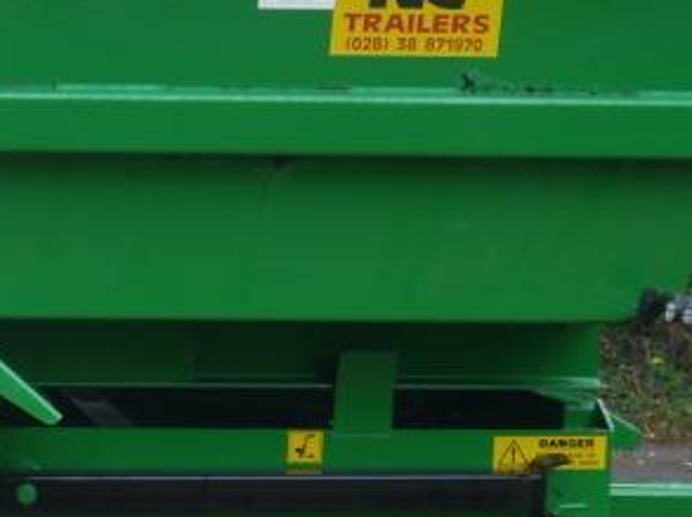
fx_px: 1957
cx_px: -215
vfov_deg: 15.0
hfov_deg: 18.6
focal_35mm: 98
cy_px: 399
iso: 160
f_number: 3.5
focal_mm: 14
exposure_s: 1/80
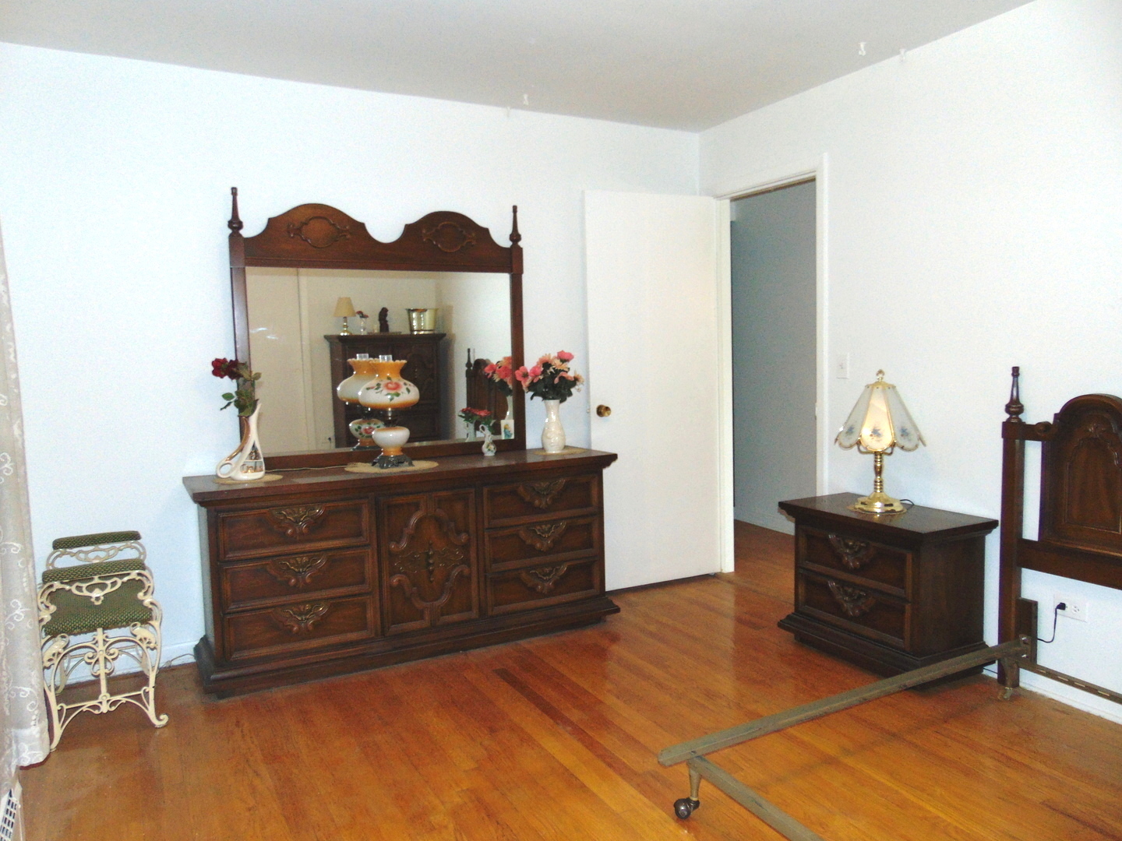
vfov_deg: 54.9
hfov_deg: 69.4
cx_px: 561
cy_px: 420
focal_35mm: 25
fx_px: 810
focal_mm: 4.5
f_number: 3
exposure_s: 1/30
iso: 200
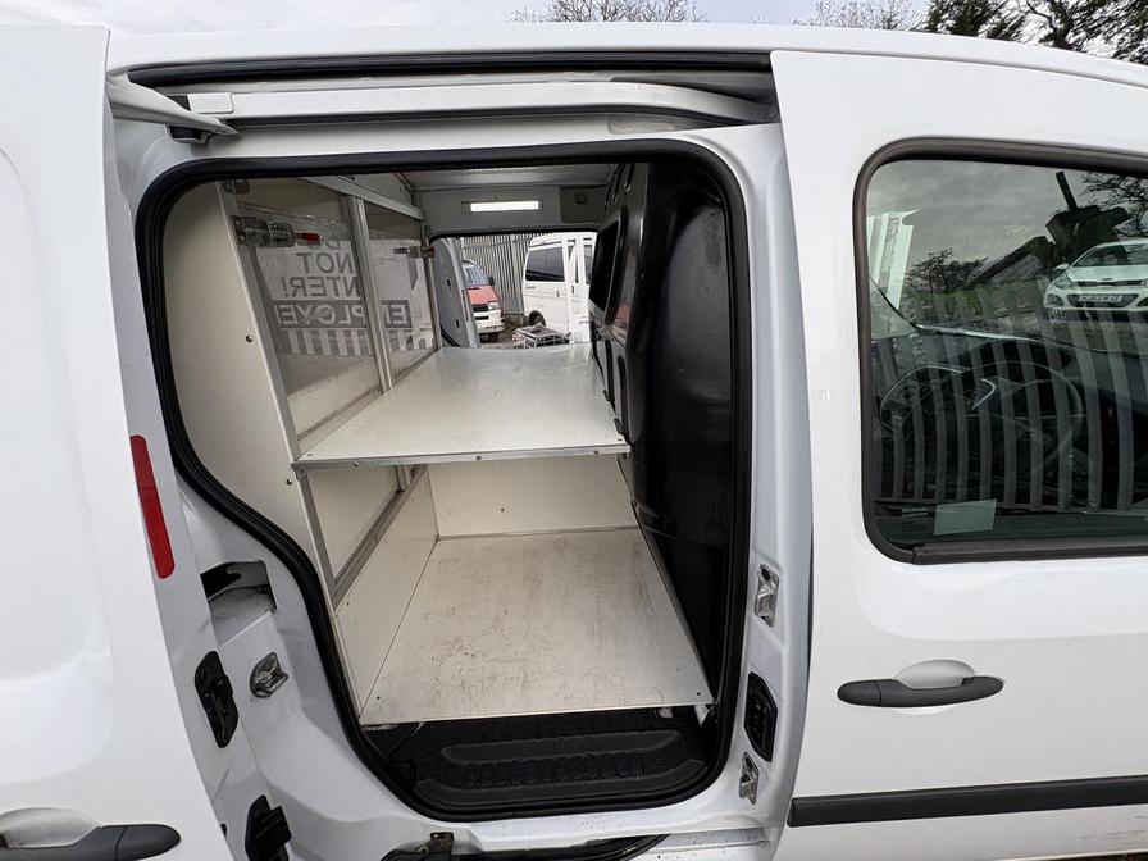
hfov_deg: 102.1
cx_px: 574
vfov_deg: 85.7
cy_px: 430
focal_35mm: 14
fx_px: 464
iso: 50
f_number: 2.2
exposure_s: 1/207
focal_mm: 2.22
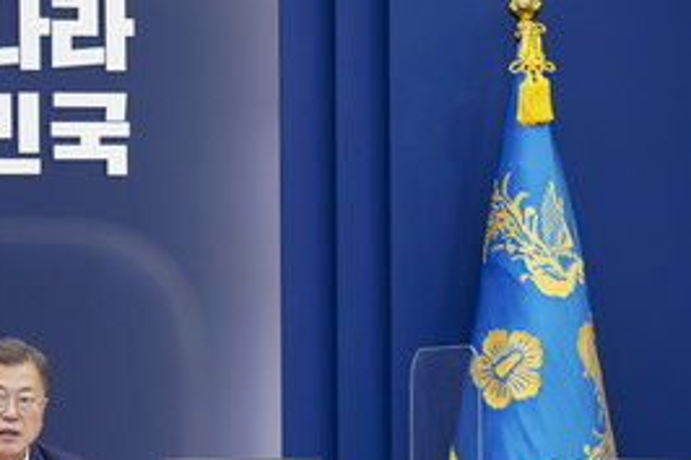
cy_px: 473
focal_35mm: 237
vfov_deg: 5.8
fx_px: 4546
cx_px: -29
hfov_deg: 8.6
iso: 1250
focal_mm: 105
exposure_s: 1/160
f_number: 3.5
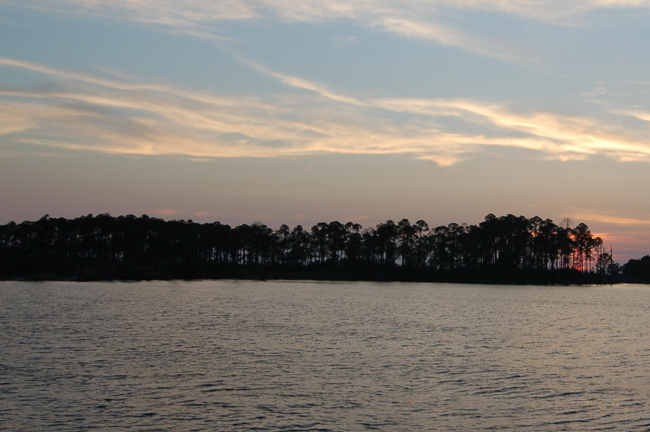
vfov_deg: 22.6
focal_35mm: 60
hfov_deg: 32.7
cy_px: 211
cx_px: 503
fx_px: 1082
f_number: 6.3
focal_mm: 24
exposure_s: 1/160
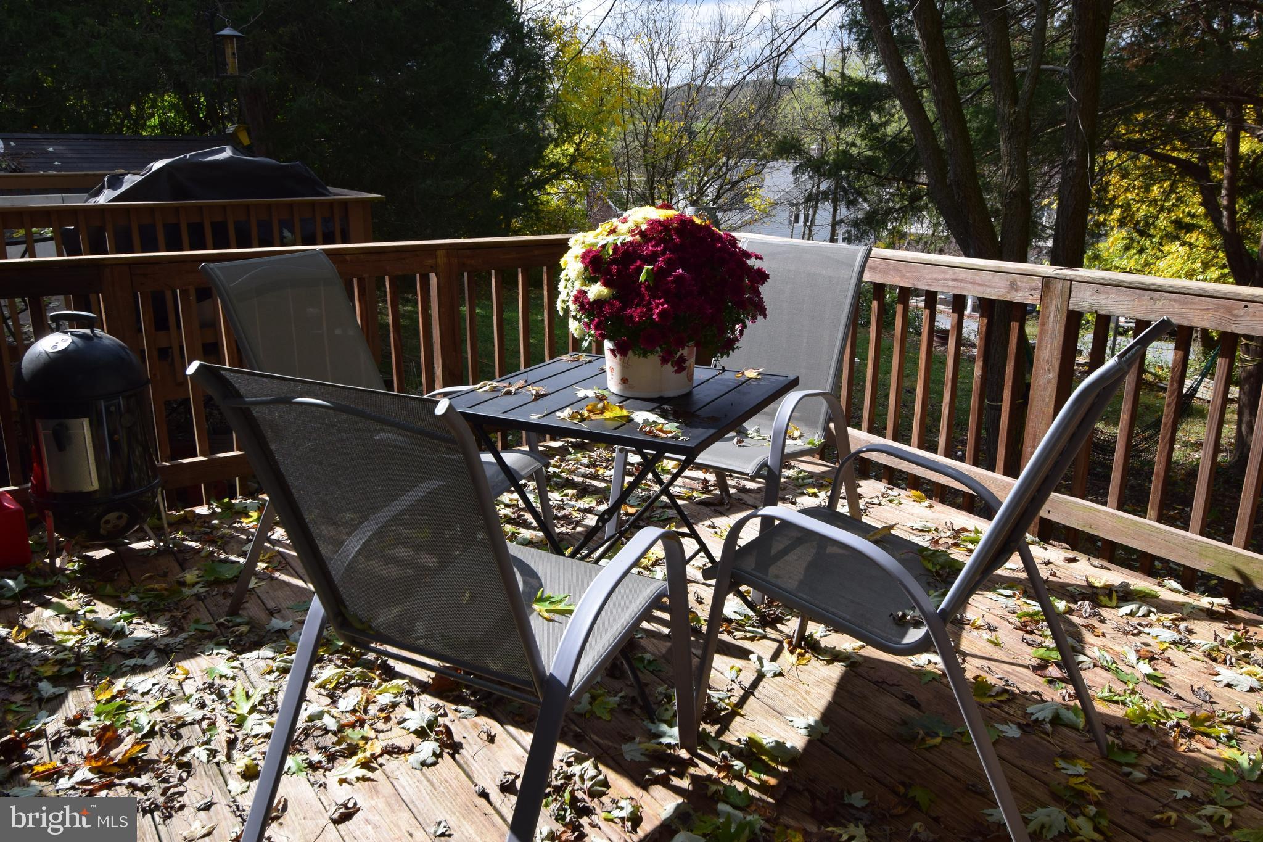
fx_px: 1263
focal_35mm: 36
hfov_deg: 53.1
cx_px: 632
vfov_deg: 36.9
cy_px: 421
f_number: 10
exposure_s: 1/320
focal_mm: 24
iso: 400
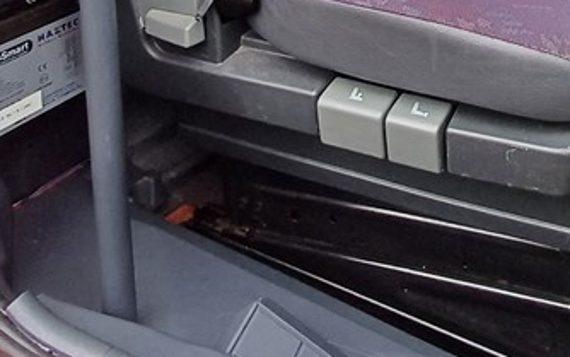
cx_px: 558
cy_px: -268
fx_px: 808
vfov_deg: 19.4
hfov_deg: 35.5
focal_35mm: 52
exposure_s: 1/50
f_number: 2.2
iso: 64
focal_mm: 1.64
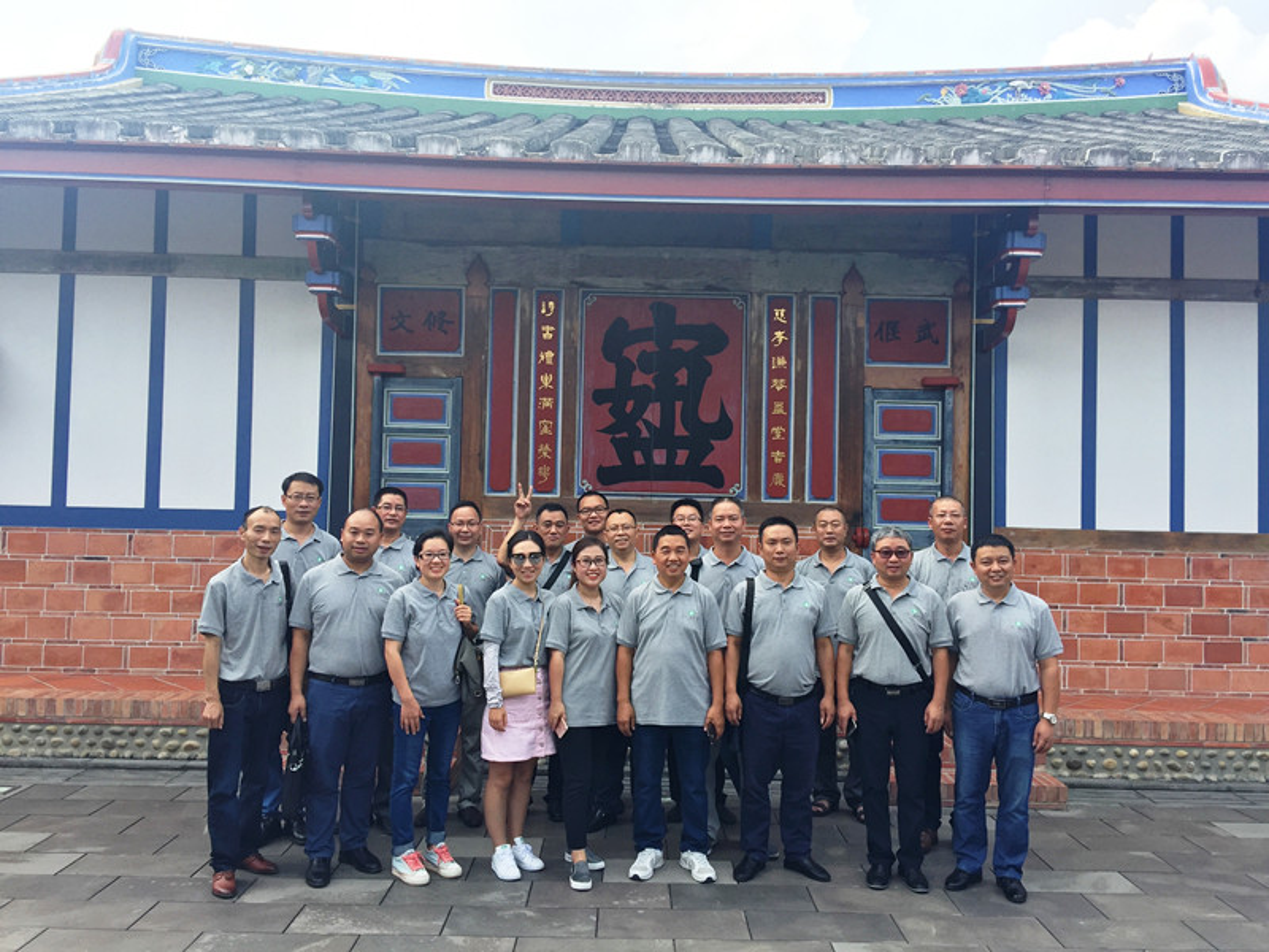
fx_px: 1063
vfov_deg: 48.2
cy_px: 476
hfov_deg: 61.7
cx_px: 634
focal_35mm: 29
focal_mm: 4.15
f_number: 2.2
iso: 32
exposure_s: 1/608
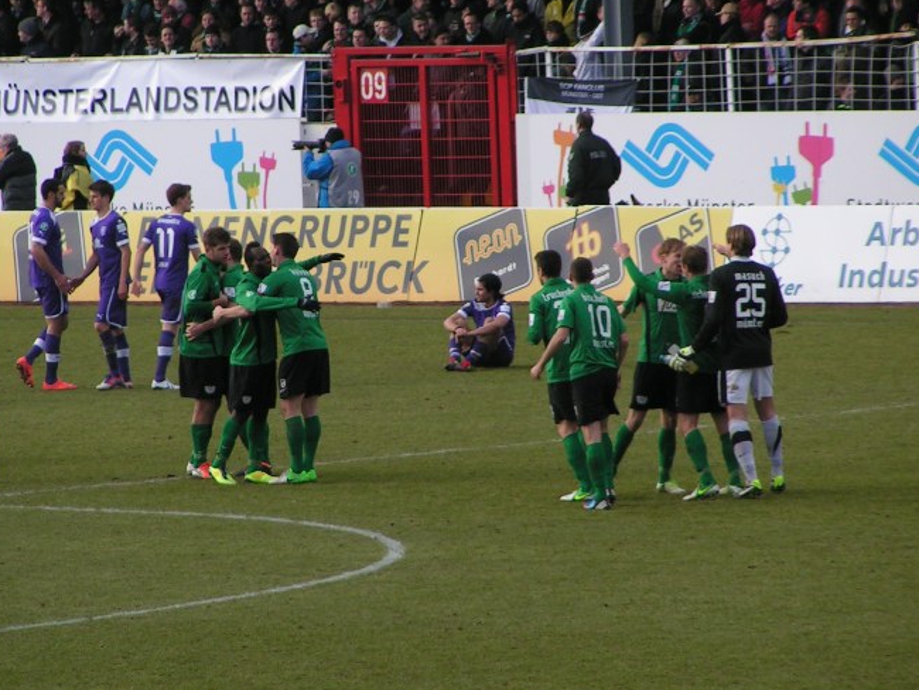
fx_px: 10650
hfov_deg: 4.9
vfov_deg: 3.7
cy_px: 293
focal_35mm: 401
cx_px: 393
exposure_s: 1/400
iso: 50
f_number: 3.5
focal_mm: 49.8
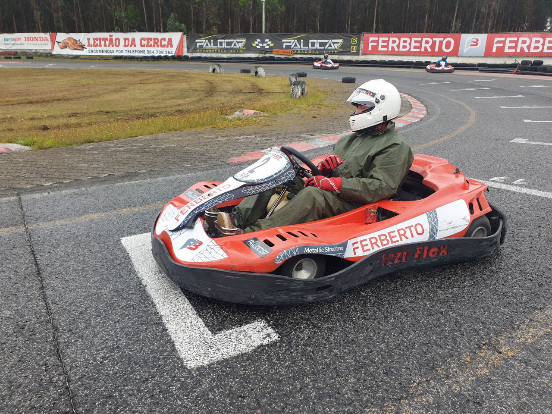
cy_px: 207
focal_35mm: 26
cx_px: 276
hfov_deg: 67.3
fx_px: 415
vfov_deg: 53.1
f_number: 2.4
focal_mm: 4.3
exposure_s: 1/496
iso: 50
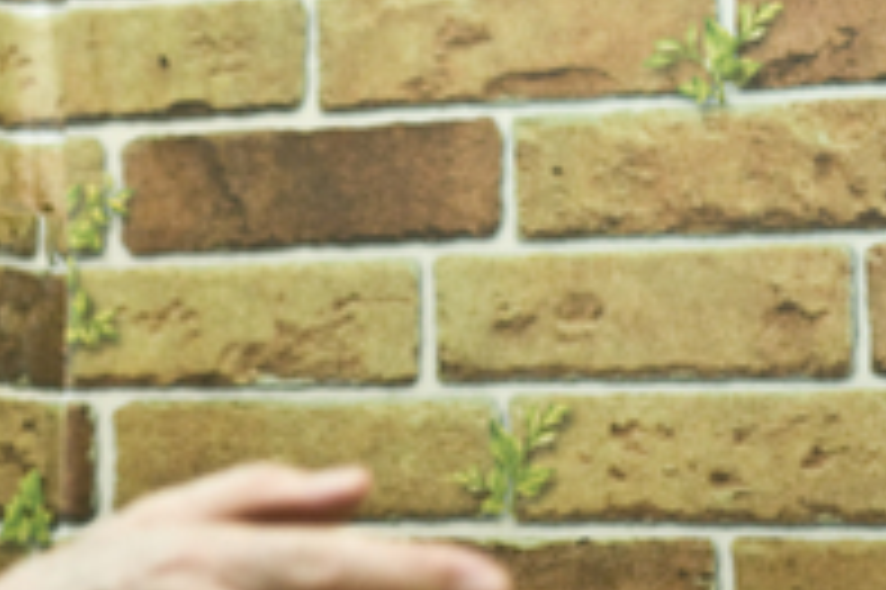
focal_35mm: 183
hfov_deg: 11.1
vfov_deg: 7.5
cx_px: -90
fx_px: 4500
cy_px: 104
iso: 640
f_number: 2.8
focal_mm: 48
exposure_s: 1/80
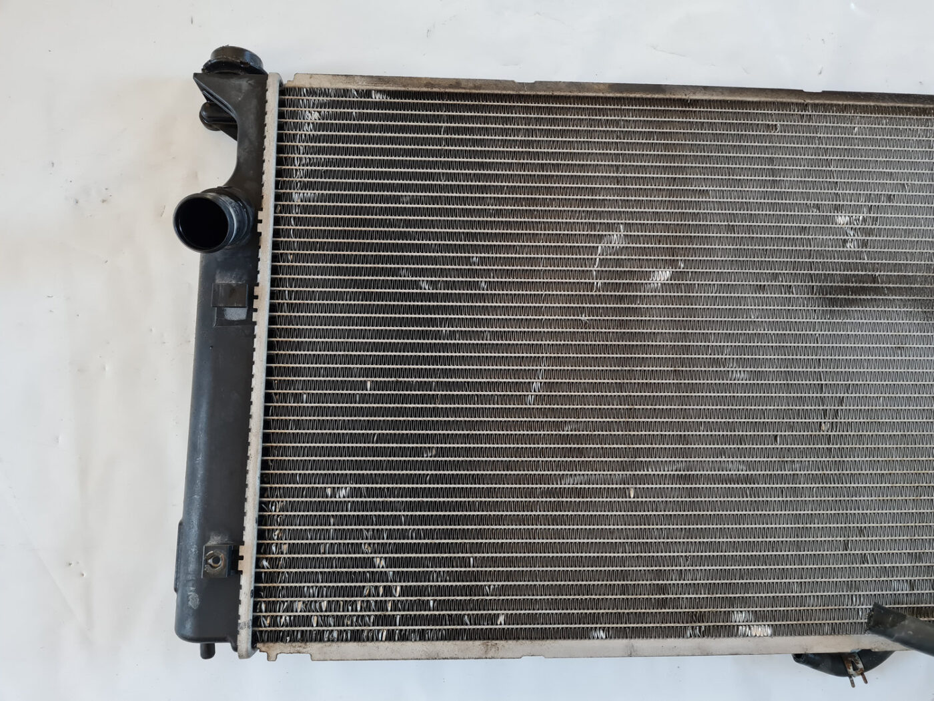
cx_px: 467
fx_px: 702
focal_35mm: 26
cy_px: 350
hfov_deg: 67.3
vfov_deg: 53.1
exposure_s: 1/50
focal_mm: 5.4
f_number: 1.8
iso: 320
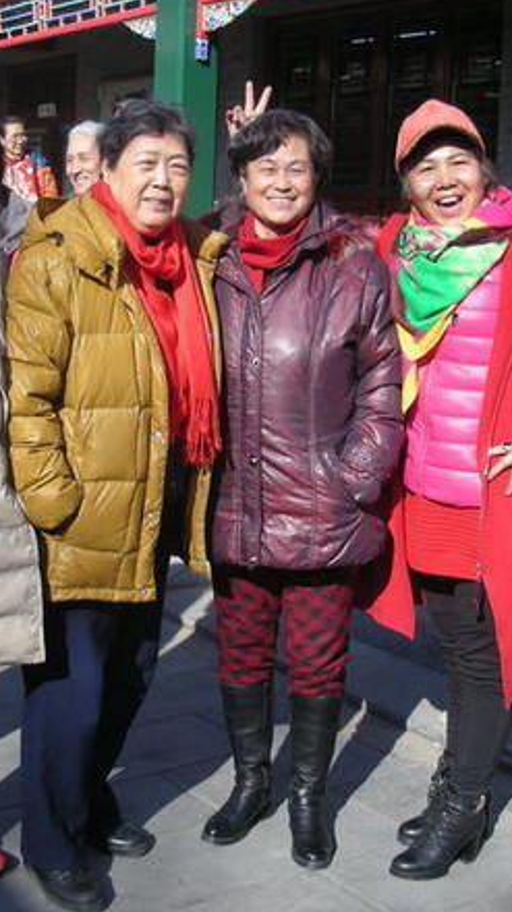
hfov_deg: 22.9
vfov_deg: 39.9
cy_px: 452
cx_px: 153
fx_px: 1257
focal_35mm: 52
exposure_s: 1/124
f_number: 7.9
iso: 72
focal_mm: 5.8
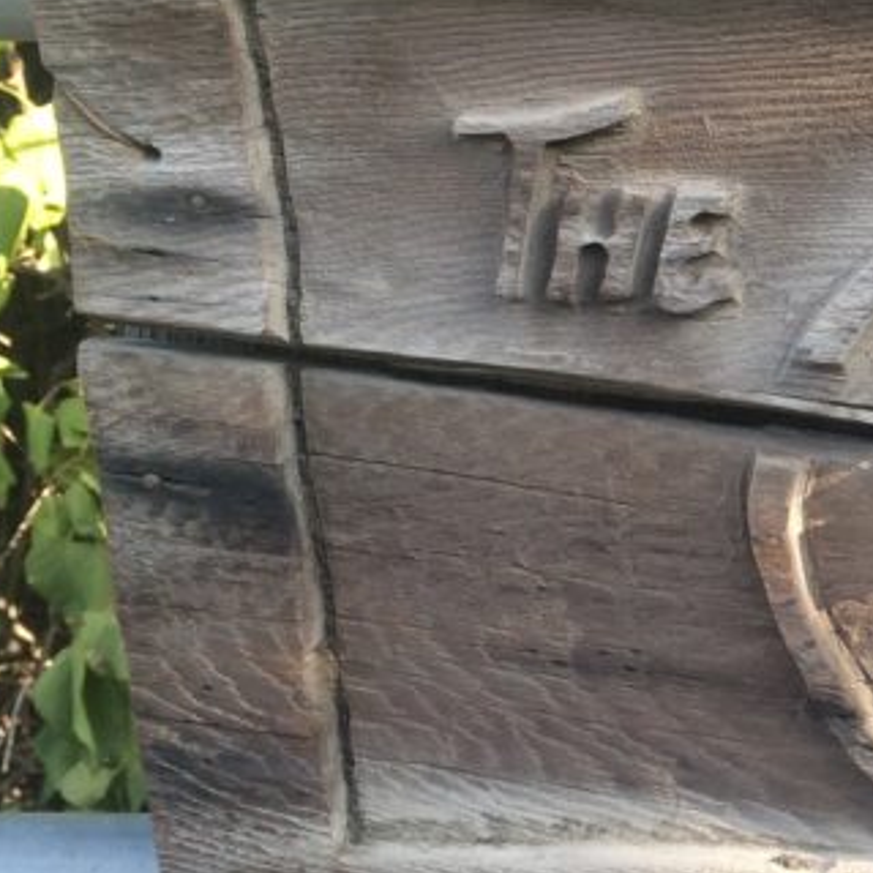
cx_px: 1179
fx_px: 2340
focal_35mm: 82
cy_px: 453
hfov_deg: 19.3
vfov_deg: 21.1
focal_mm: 4.15
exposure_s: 1/120
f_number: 2.2
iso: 40
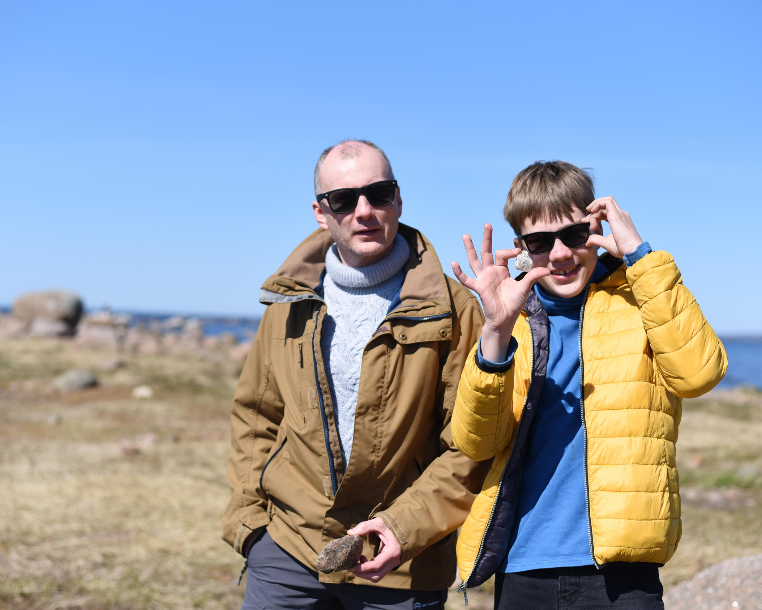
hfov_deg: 33.0
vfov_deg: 26.7
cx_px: 374
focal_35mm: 57
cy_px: 307
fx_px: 1286
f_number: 3.2
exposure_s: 1/2500
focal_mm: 50
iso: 100
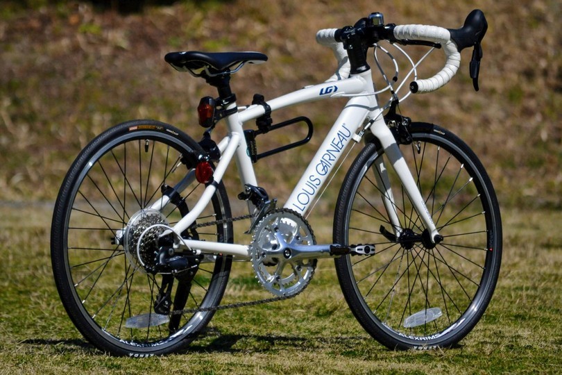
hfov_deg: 6.9
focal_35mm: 300
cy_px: 188
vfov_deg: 4.6
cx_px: 281
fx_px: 4683
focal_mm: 200
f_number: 5.6
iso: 320
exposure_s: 1/4000
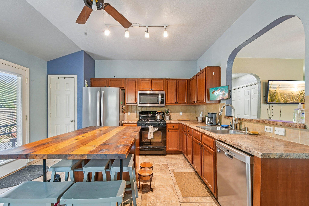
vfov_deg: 77.3
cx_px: 154
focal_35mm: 15
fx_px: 129
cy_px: 103
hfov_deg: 100.4
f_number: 8
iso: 400
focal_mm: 10
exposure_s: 1/4
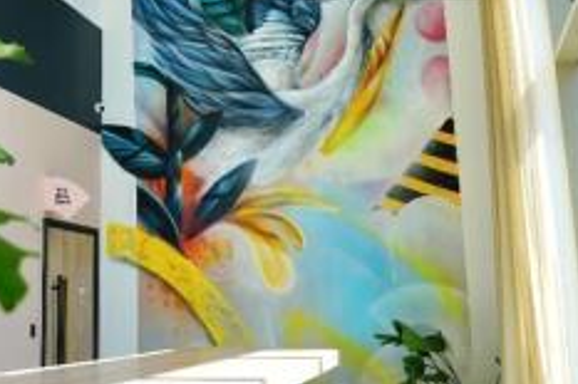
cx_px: 139
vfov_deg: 27.3
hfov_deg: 39.2
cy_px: 125
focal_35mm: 49
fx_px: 786
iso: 100
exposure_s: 1/60
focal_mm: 24
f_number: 6.3
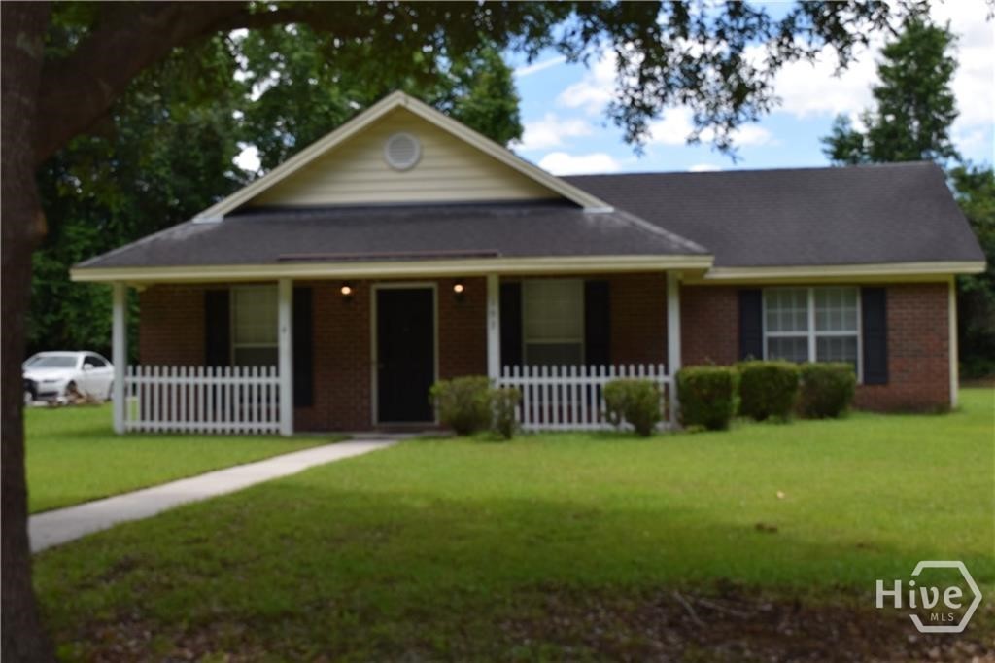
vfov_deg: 28.9
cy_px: 332
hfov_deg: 42.3
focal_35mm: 46
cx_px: 498
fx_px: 1285
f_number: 8
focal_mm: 31
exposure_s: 1/200
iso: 100
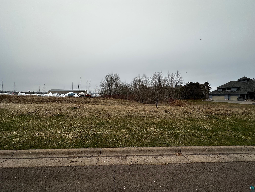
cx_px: 128
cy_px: 96
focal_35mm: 14
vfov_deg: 85.7
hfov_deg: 102.1
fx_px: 103
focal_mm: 2.22
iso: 50
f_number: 2.2
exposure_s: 1/2747
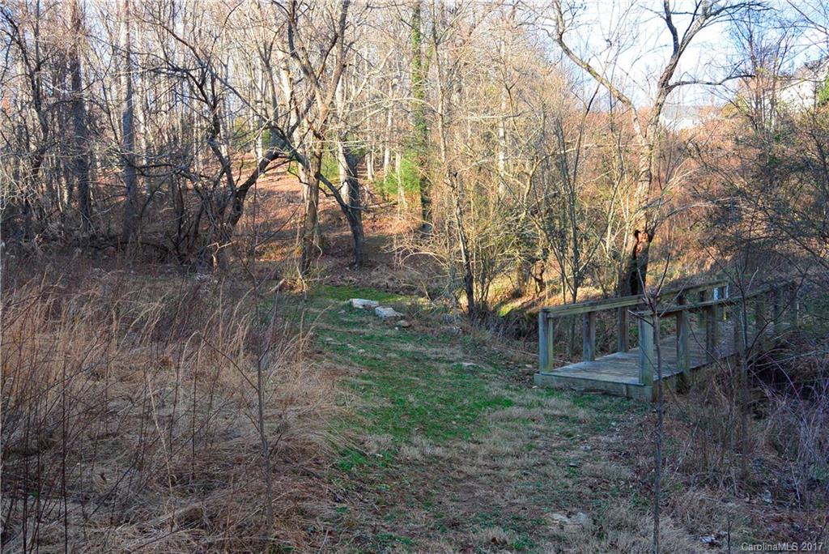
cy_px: 277
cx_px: 414
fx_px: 668
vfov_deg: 45.0
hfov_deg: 63.6
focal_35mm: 29
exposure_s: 1/250
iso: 200
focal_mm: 11
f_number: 4
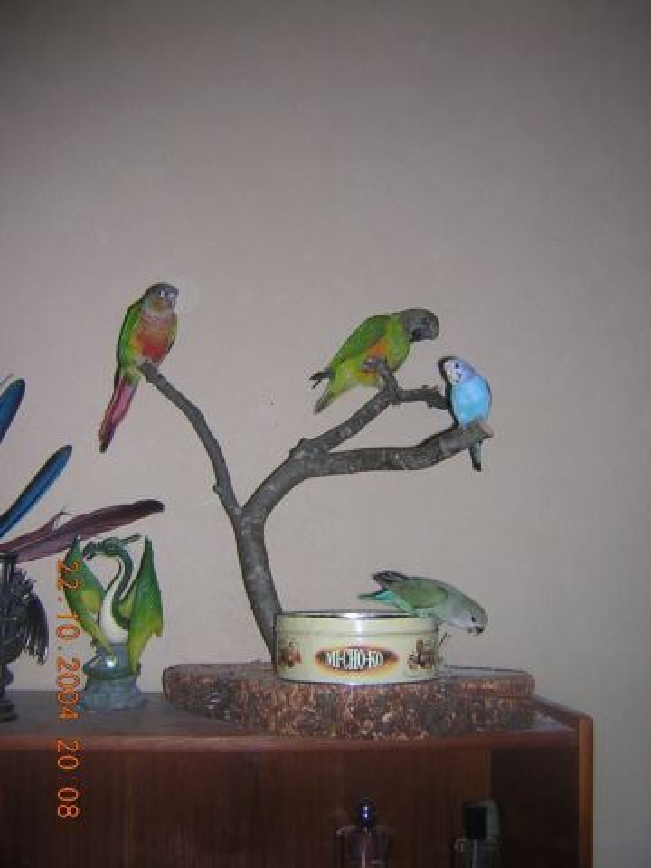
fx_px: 903
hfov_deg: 39.7
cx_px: 326
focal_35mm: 36
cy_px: 434
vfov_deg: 51.4
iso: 100
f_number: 2.6
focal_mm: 4.7
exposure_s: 1/60.1
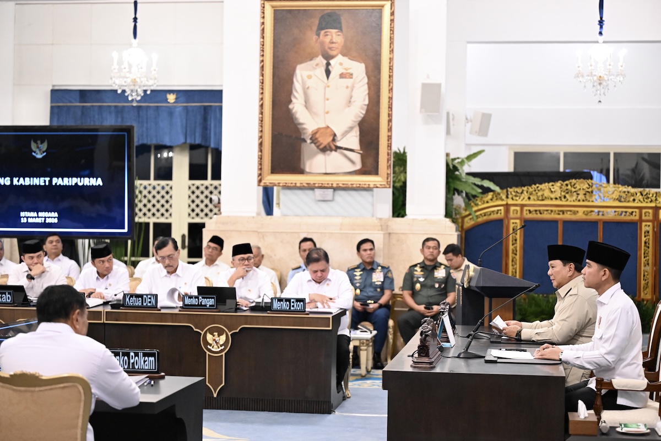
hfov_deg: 28.8
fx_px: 1285
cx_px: 330
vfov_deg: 19.5
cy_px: 220
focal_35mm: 70
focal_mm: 70
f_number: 2.8
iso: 5000
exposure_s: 1/250
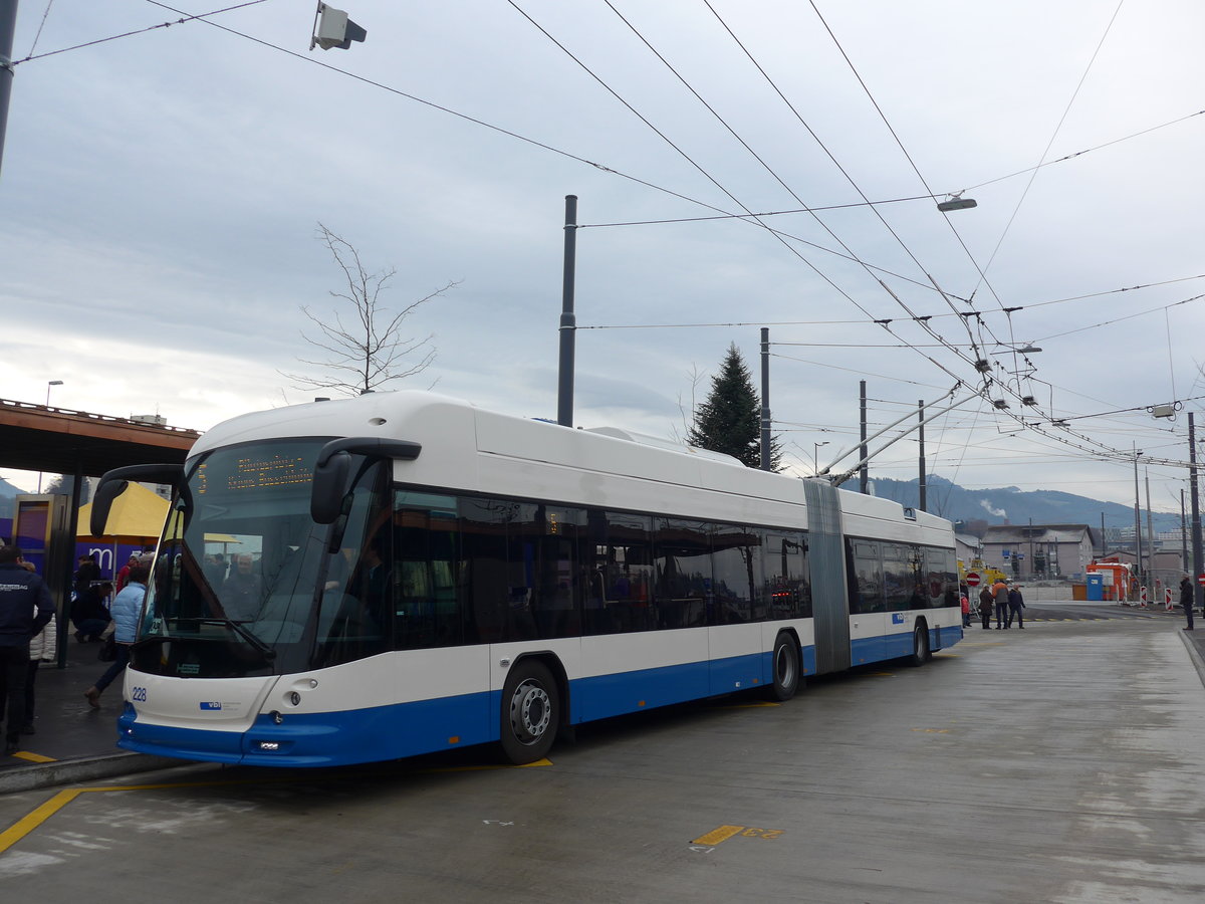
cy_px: 452
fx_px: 1010
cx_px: 602
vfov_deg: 48.2
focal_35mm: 29
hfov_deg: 61.7
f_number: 2.8
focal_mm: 6
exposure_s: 1/400
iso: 80
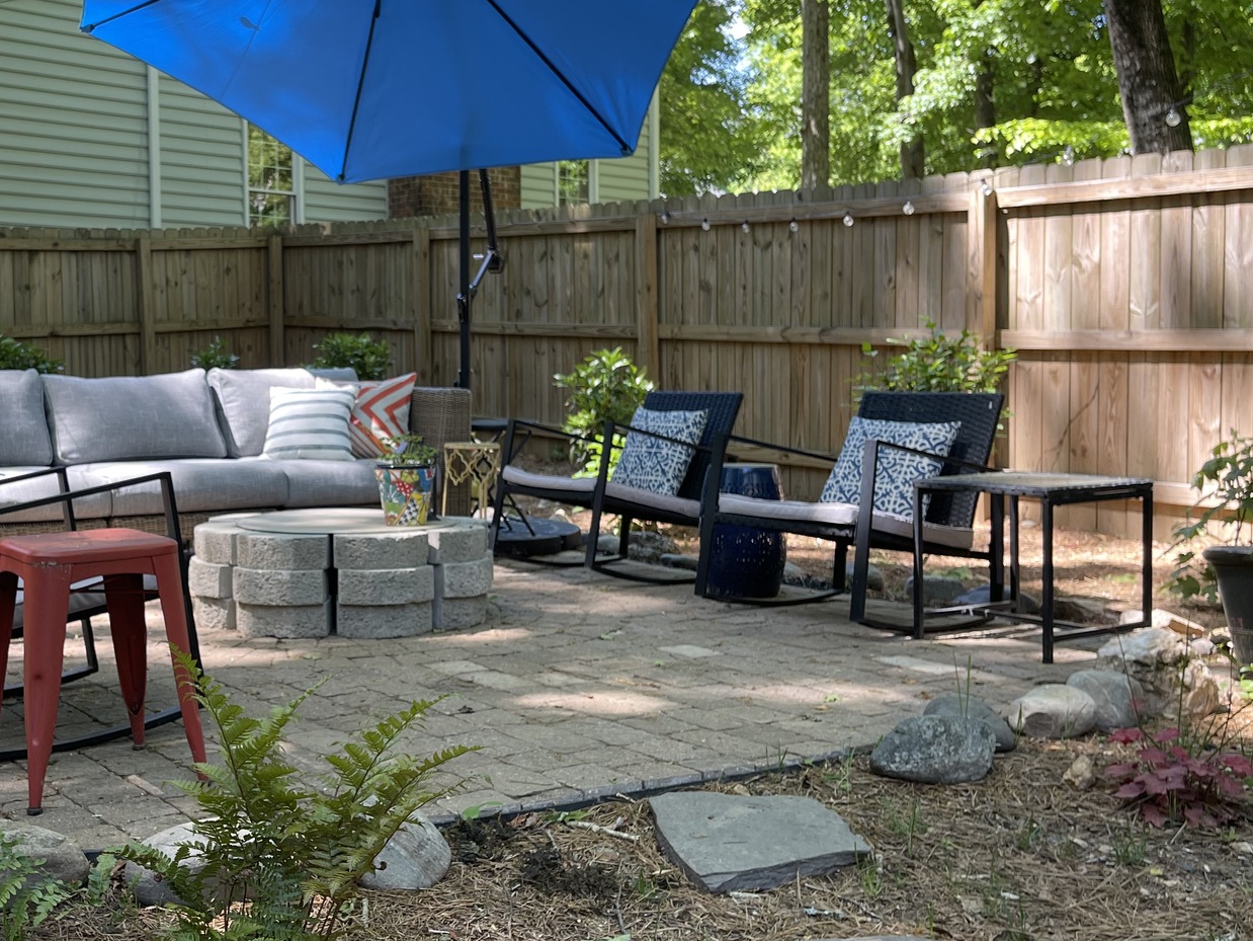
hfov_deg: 43.4
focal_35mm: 42
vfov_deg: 34.3
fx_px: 1521
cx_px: 317
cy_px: 438
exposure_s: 1/185
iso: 32
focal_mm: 5.1
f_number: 1.6
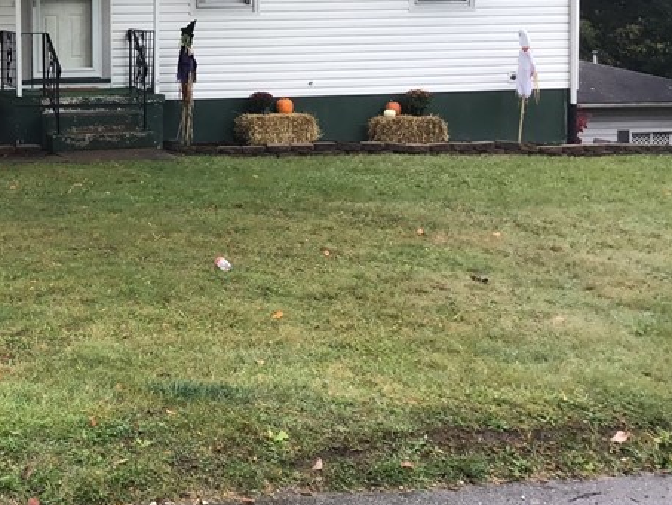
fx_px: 1359
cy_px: 117
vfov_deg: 20.8
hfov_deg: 26.3
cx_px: -3
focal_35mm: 70
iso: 32
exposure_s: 1/120
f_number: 2.4
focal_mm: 3.3
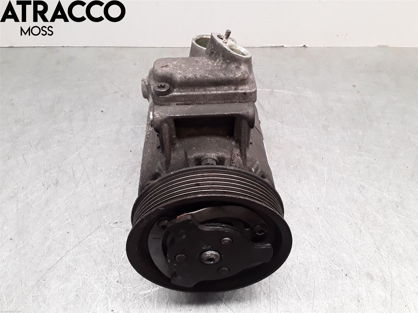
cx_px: 209
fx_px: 338
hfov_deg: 63.4
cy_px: 156
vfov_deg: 49.7
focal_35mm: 28
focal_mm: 2.91
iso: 100
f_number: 1.9
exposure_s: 1/100
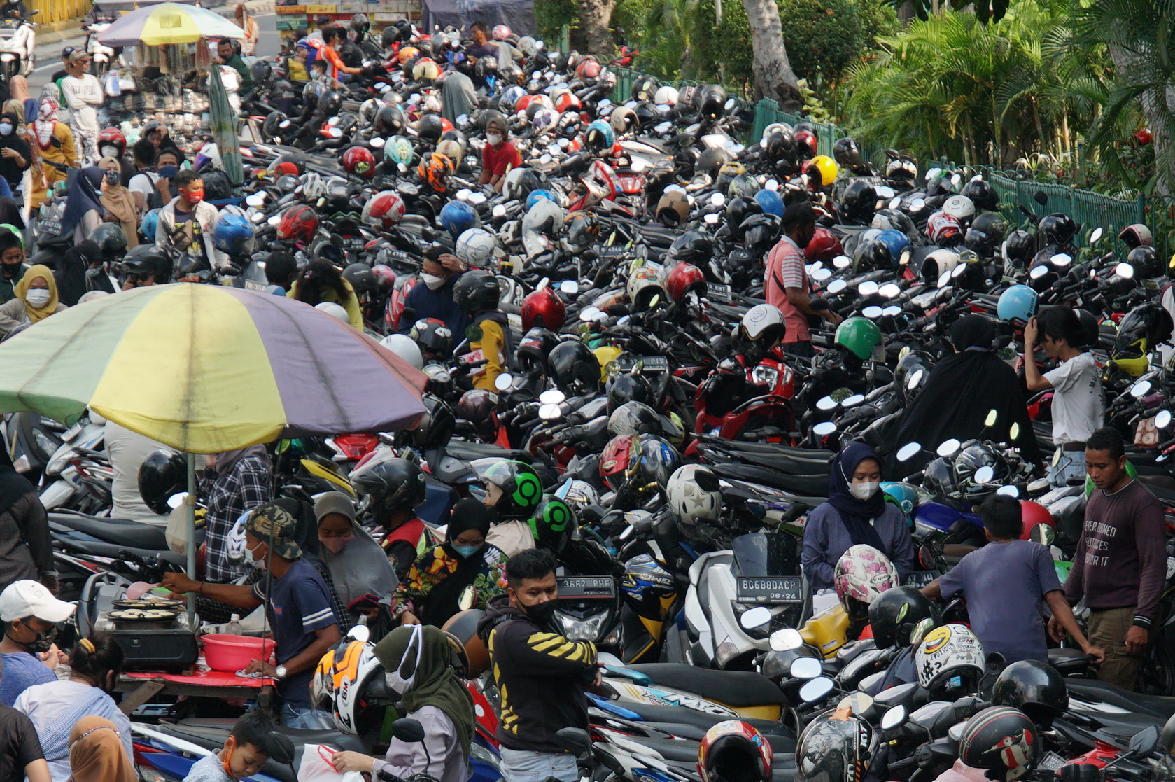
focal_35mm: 207
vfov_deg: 6.6
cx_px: 599
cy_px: 664
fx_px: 6748
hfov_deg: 10.0
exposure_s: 1/640
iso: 250
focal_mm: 77
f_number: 5.6
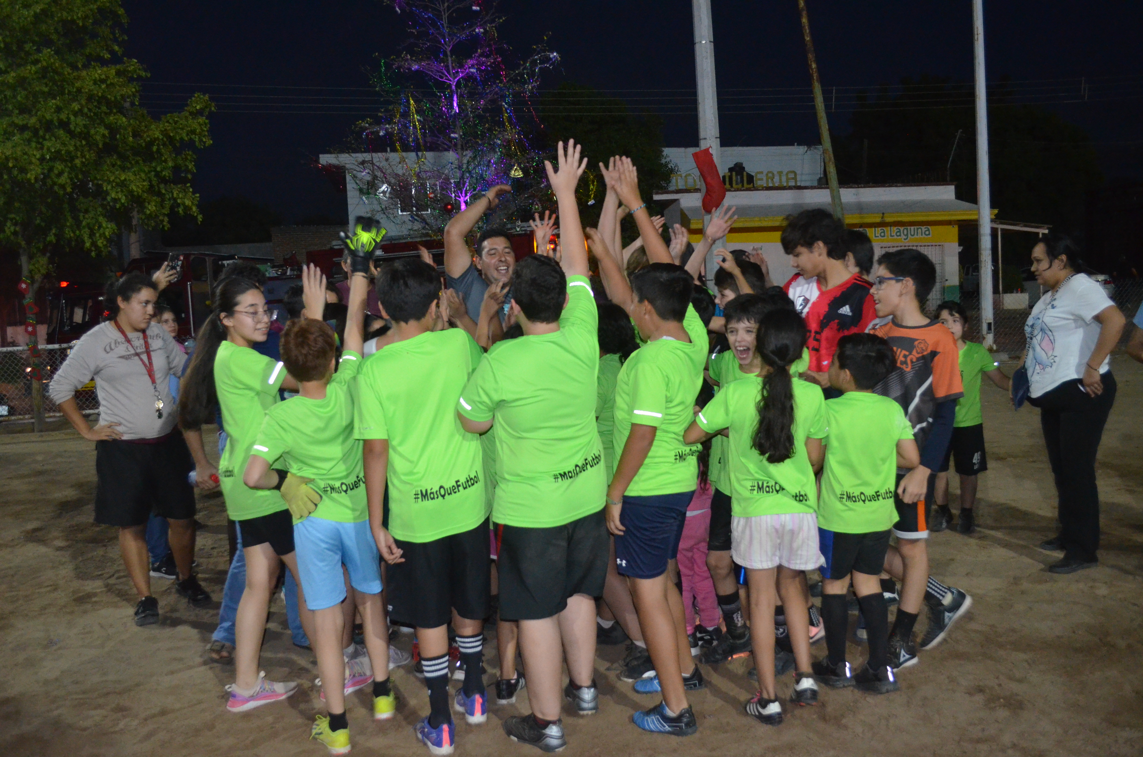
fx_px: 1141
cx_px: 572
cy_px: 378
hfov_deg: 53.2
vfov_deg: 36.7
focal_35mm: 36
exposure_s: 1/60
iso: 3200
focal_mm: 24
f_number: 4
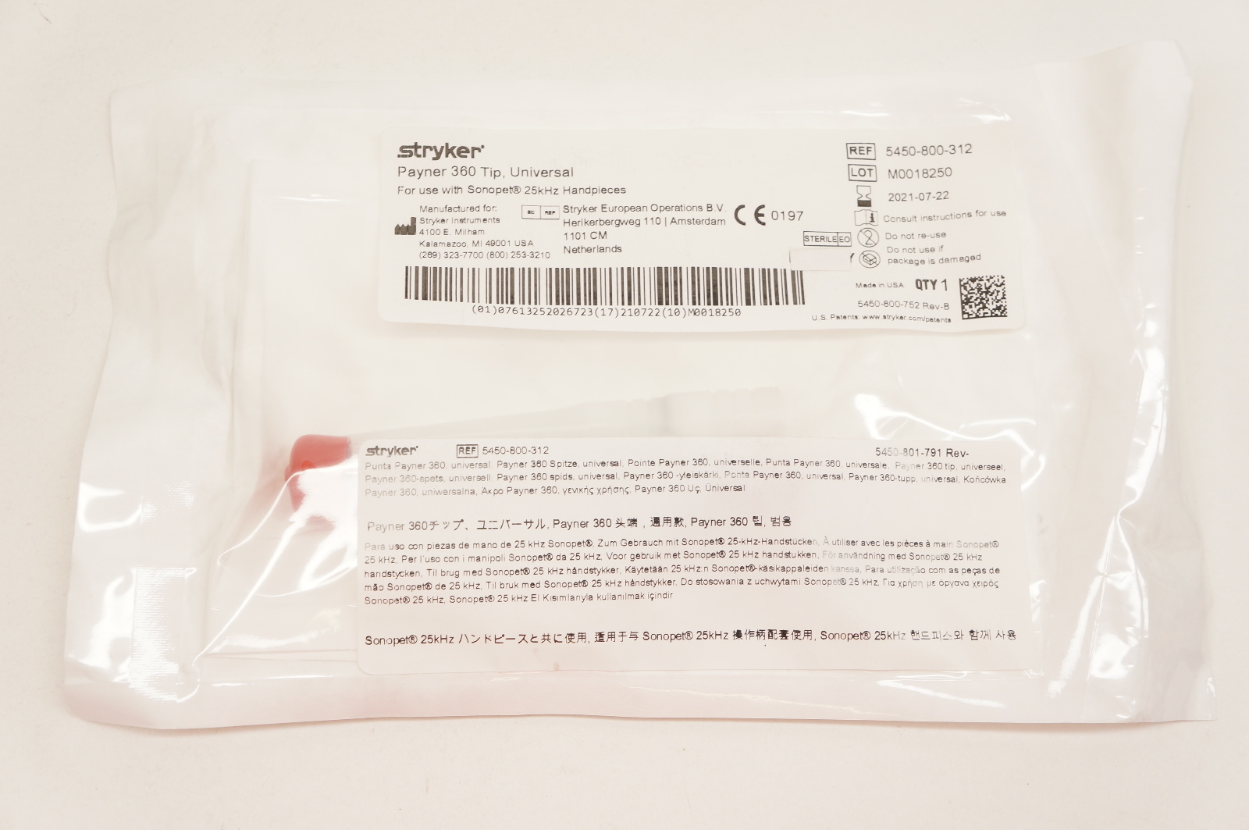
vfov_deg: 26.4
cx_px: 624
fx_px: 1767
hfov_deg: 38.9
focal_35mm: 51
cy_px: 415
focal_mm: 34
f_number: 7.1
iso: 400
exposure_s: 1/60
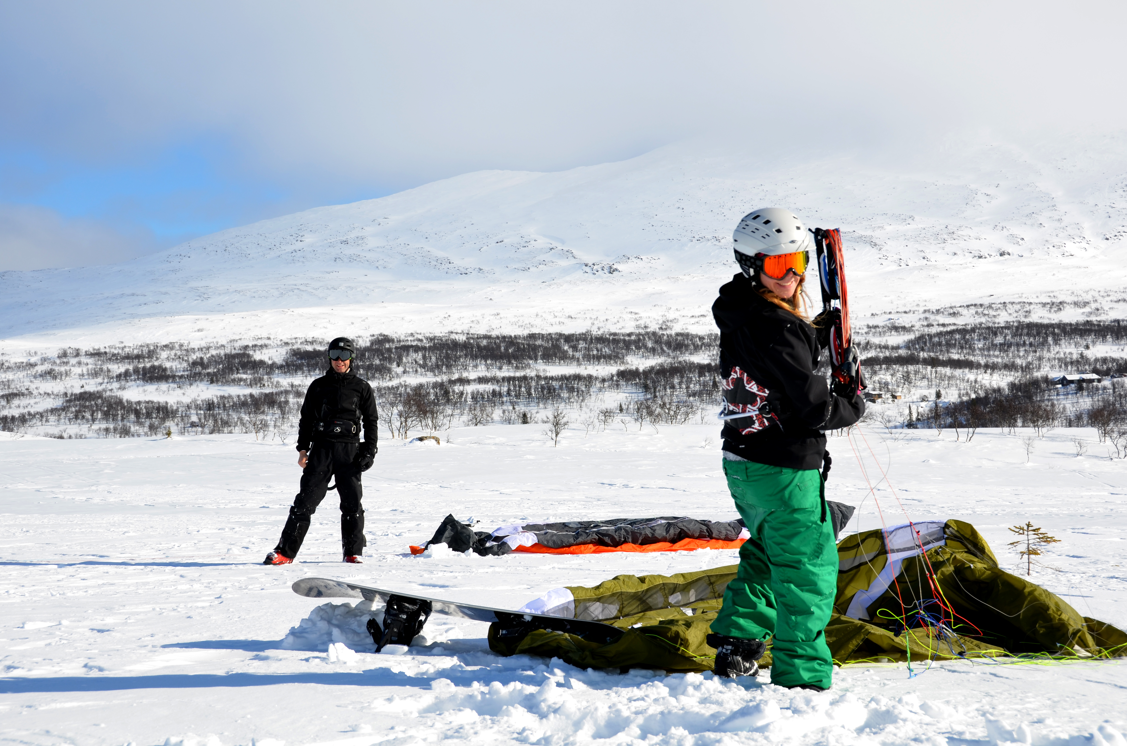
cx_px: 564
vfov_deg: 22.5
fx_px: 1874
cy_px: 373
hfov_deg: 33.5
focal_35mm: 60
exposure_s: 1/320
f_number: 9
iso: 100
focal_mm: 40
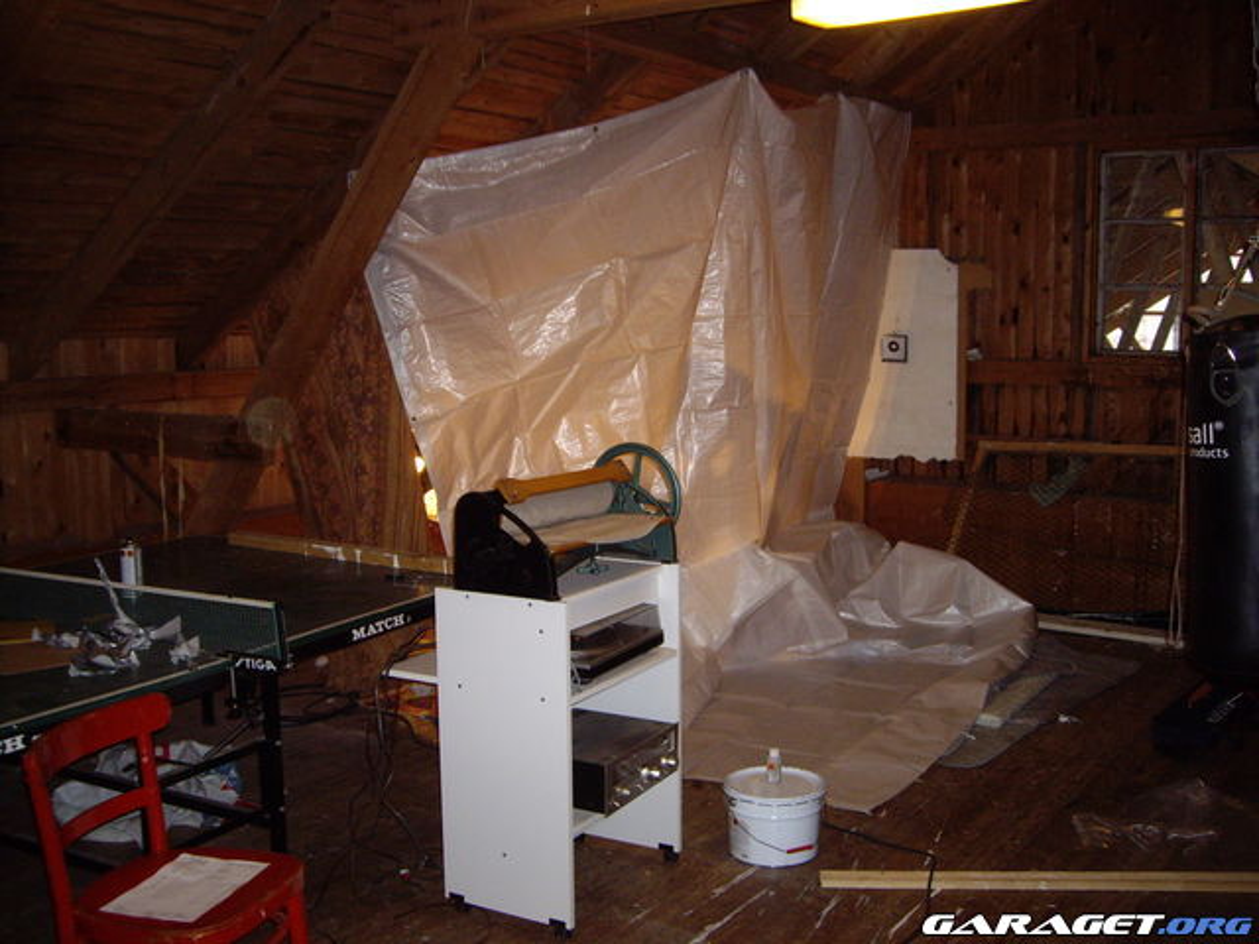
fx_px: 1382
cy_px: 472
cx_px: 630
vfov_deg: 37.7
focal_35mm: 38
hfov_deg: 49.0
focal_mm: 6.2
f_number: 2.7
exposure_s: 1/40
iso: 200
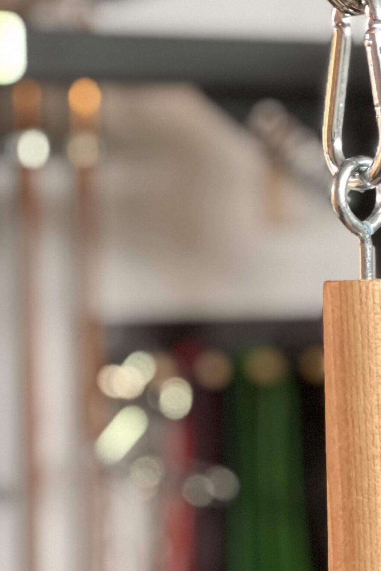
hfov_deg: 8.7
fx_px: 2476
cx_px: 381
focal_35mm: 156
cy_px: 243
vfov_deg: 13.2
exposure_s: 1/20
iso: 400
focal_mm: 9
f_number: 2.8
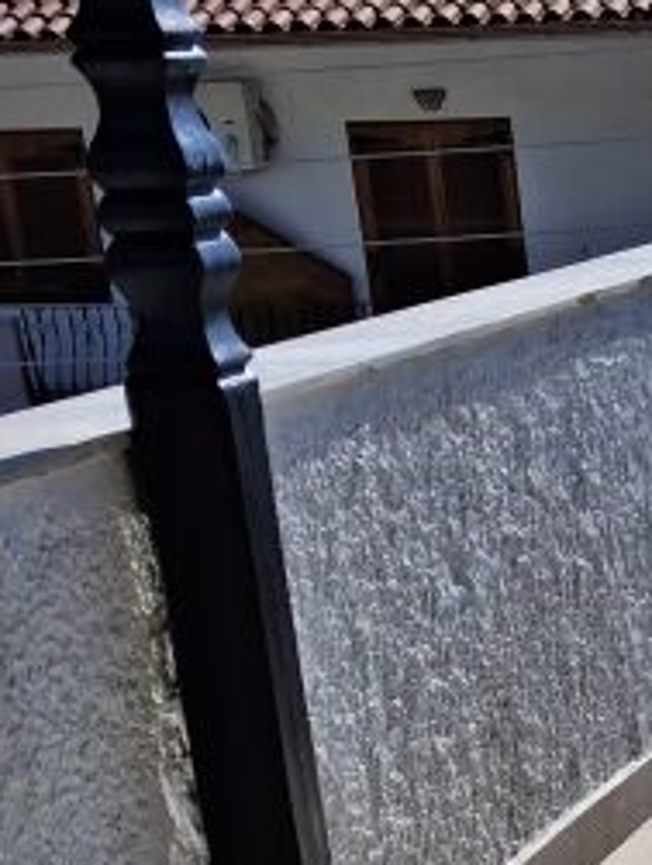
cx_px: 1235
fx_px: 2755
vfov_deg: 16.7
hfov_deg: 12.2
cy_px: 1161
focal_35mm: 110
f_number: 1.8
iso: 20
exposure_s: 1/1730
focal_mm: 4
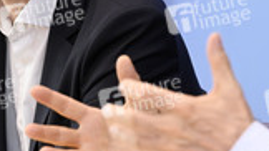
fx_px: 3009
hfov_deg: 5.1
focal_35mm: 422
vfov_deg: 2.9
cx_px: 164
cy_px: -27
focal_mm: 145
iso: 3200
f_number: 5.6
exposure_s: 1/500
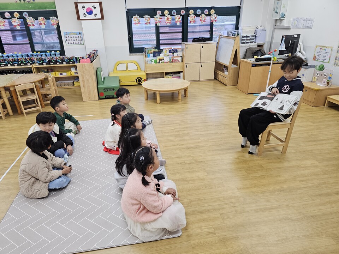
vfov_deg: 58.9
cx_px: 170
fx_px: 225
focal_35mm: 23
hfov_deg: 73.9
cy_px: 127
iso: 125
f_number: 1.7
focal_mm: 6.3
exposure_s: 1/120
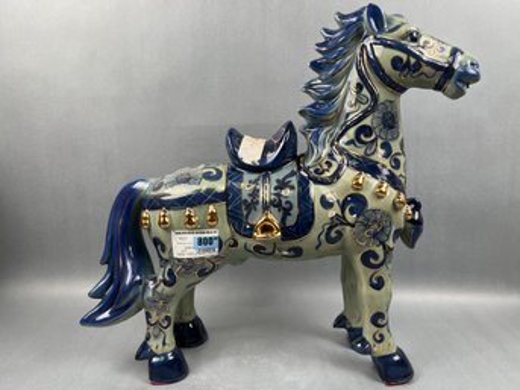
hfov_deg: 67.3
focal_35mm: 26
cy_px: 195
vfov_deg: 53.0
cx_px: 260
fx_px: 390
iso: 50
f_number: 1.5
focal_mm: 5.7
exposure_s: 1/120
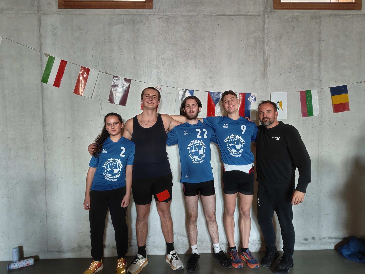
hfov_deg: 56.8
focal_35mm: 32
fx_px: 337
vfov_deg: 44.2
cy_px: 137
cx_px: 182
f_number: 1.8
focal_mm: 5.59
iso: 4428
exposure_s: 1/20
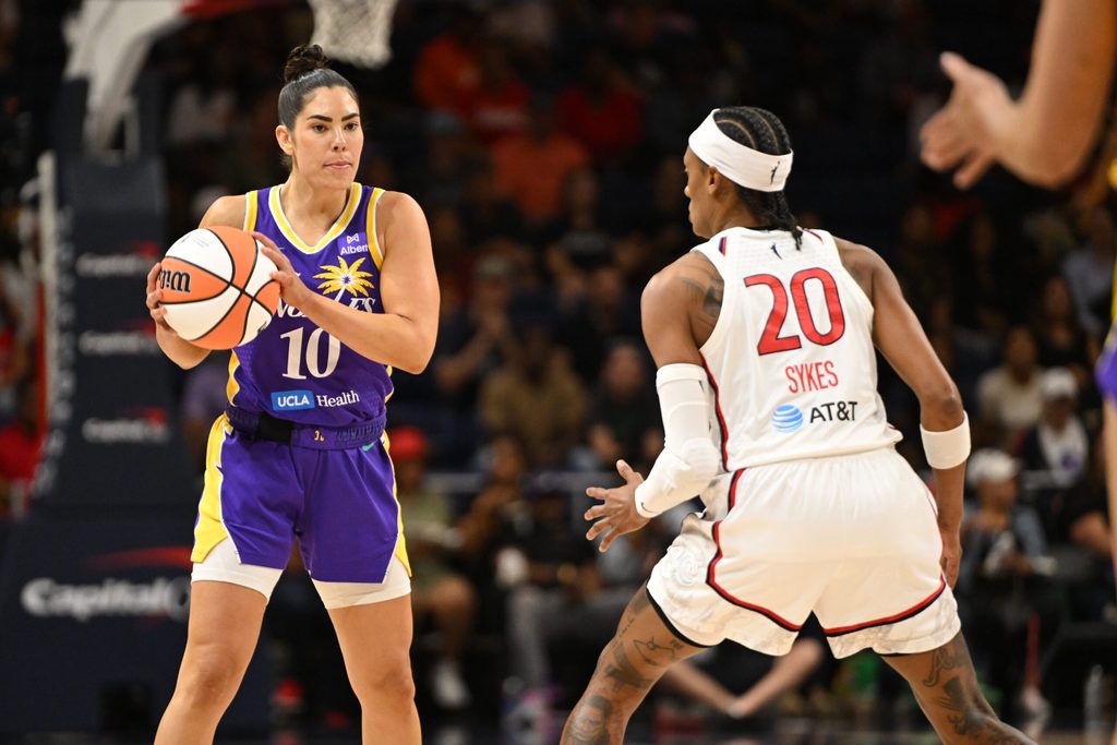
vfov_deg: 6.9
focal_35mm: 200
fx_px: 6206
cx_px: 558
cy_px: 372
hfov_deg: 10.3
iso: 3200
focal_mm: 200
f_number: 2.8
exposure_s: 1/1000
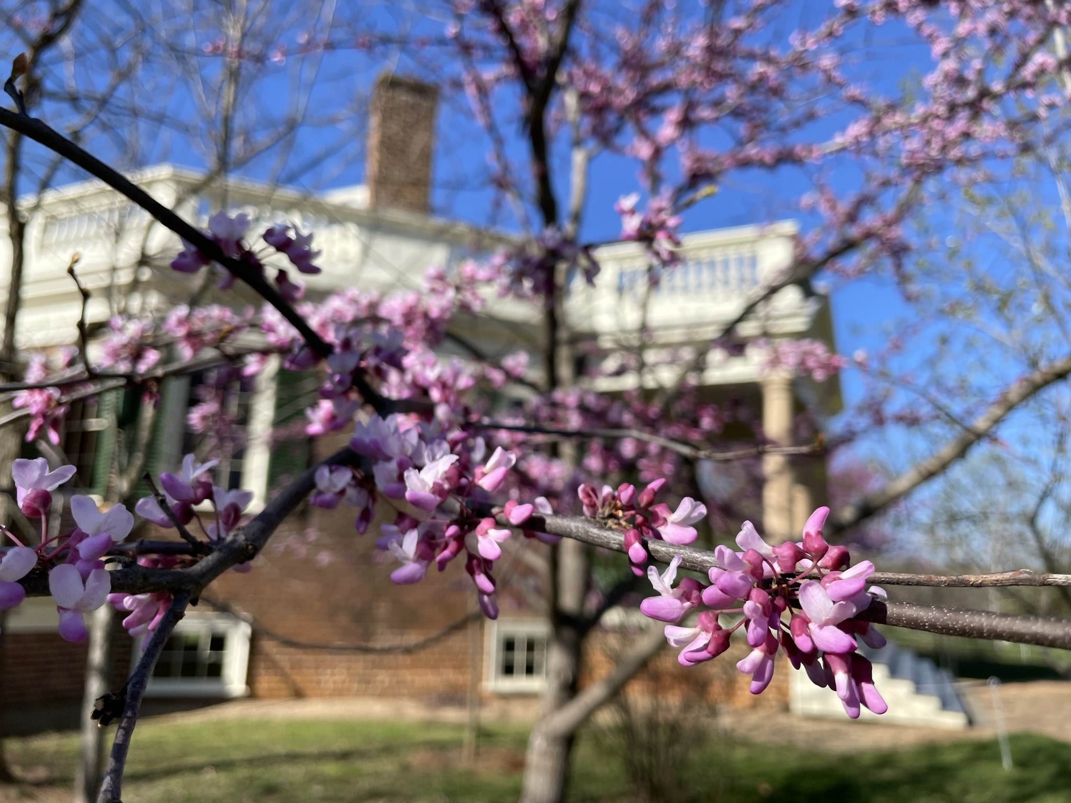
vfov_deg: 53.1
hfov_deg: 67.3
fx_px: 804
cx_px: 536
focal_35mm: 26
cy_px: 402
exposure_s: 1/2959
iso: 32
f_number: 1.6
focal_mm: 4.2
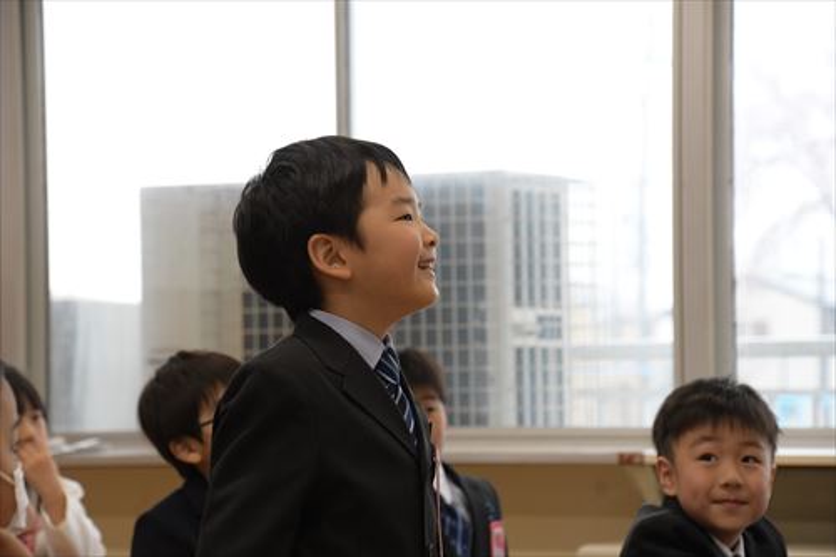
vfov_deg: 9.1
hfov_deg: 13.7
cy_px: 278
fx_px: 3482
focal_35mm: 150
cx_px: 418
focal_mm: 100
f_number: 7.1
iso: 2000
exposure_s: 1/200
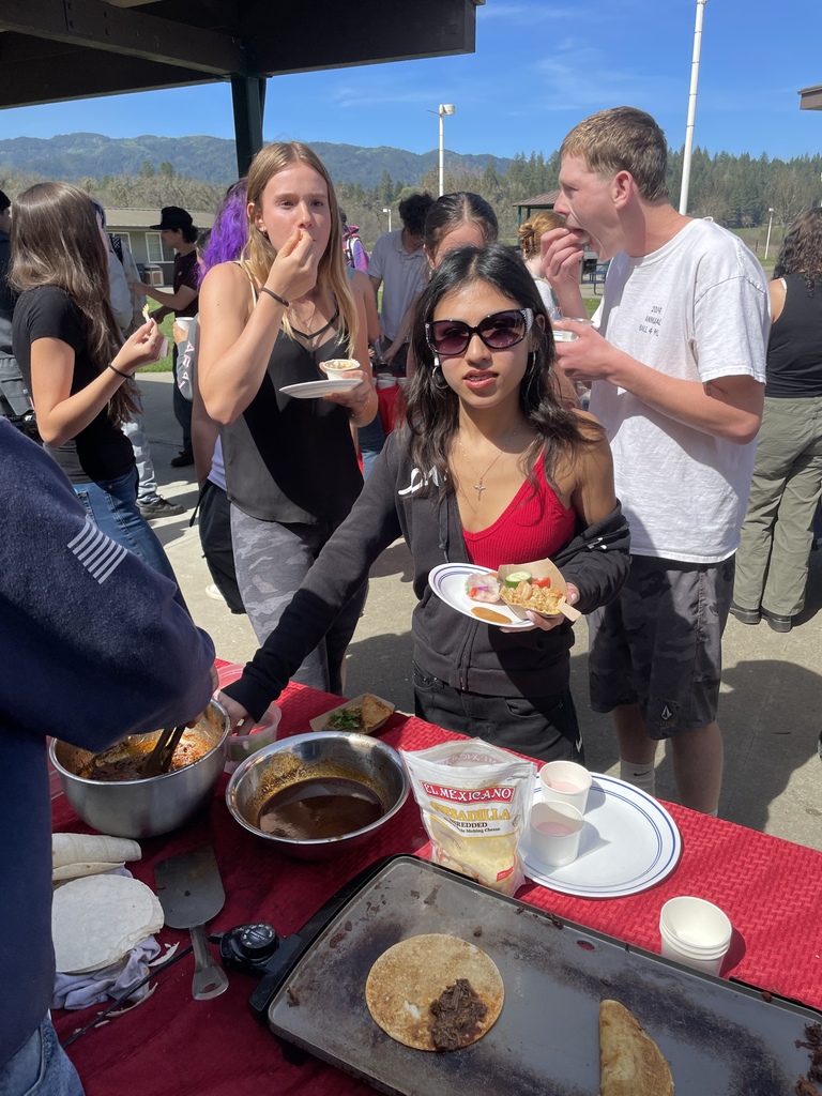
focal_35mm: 26
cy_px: 548
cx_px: 411
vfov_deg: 67.3
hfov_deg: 53.1
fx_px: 823
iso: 32
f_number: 1.6
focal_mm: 4.2
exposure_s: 1/2174
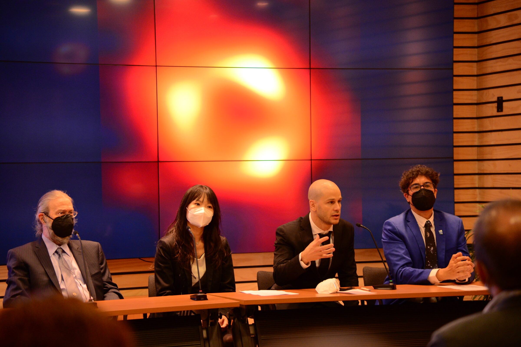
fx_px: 1519
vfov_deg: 13.0
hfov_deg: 19.5
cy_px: 174
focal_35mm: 105
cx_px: 260
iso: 1600
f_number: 4
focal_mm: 105
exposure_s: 1/100
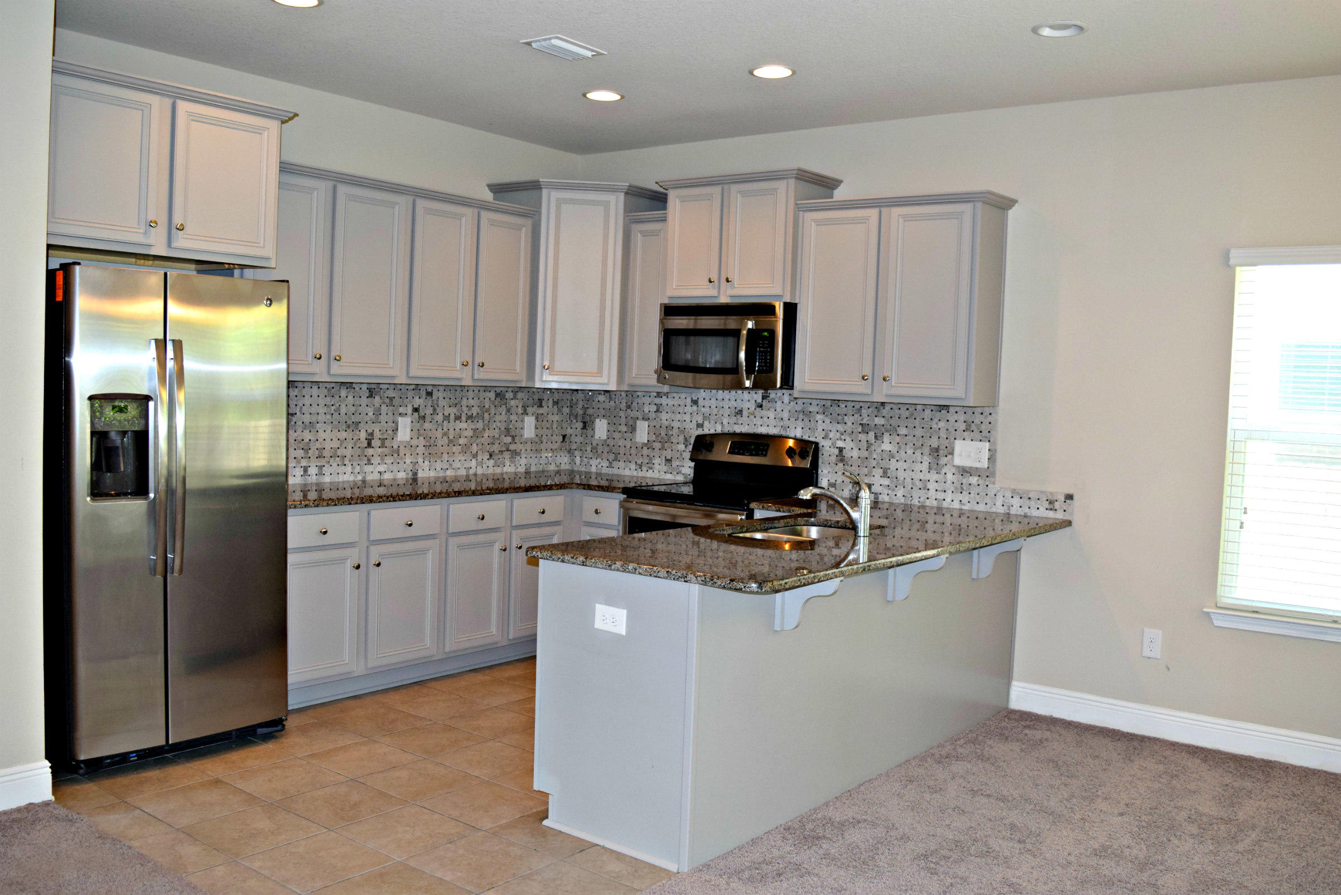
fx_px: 1229
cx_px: 670
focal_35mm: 33
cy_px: 448
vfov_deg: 40.0
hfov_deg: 57.2
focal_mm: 22
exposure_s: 1/100
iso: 800
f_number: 5
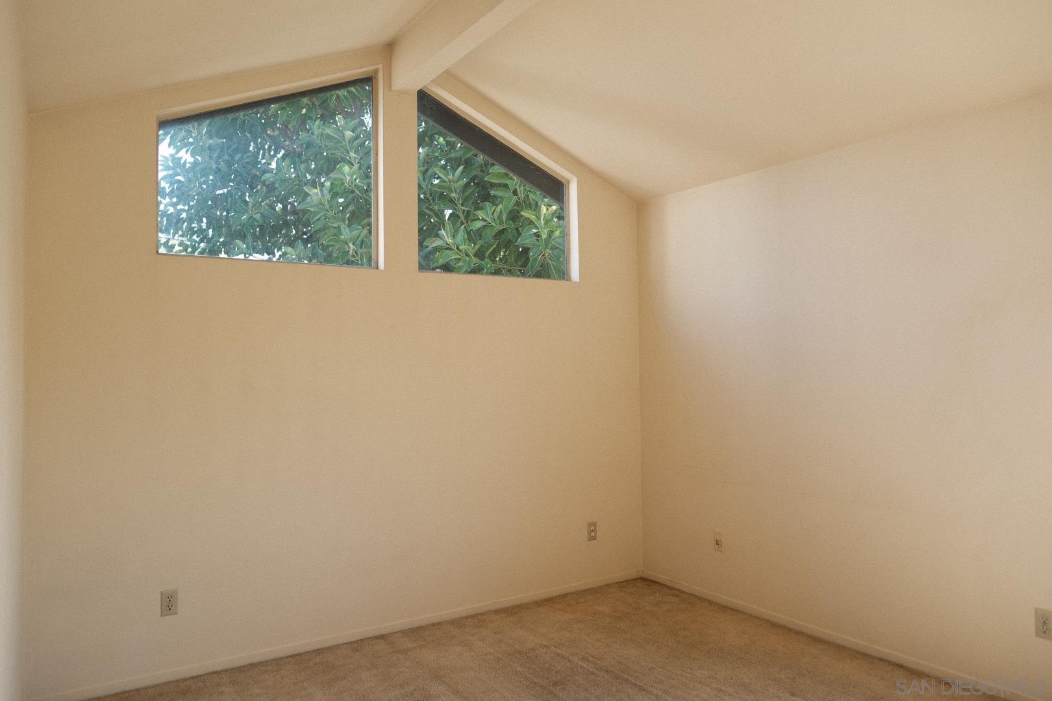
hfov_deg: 73.7
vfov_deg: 53.1
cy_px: 350
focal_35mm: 24
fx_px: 701
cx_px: 526
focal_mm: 16
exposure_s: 1/240
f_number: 2.2
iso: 160
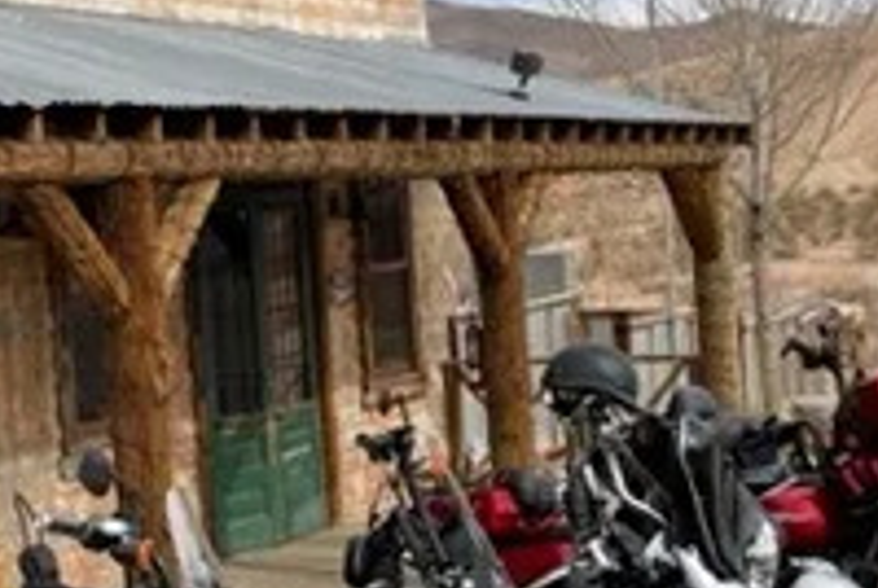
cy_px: 303
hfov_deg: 24.1
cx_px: 35
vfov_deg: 16.9
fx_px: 1978
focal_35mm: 81
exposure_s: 1/2959
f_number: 1.6
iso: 32
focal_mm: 4.2
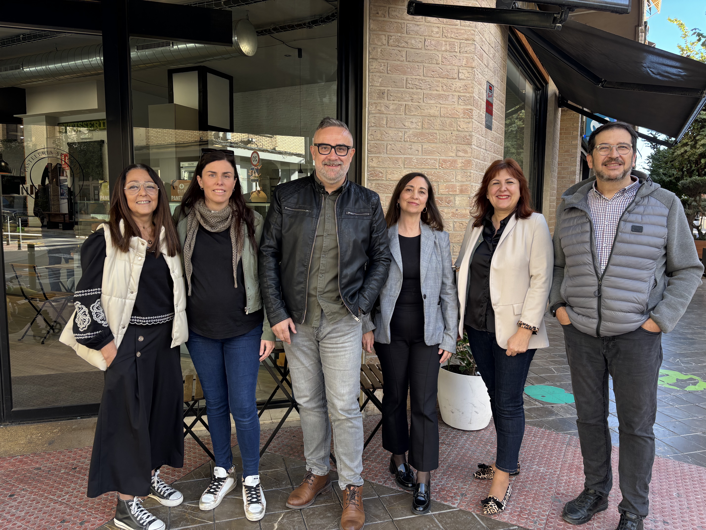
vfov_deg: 53.1
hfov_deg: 67.3
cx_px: 353
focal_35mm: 26
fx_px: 530
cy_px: 265
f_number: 1.6
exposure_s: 1/121
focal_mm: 5.96
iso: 32
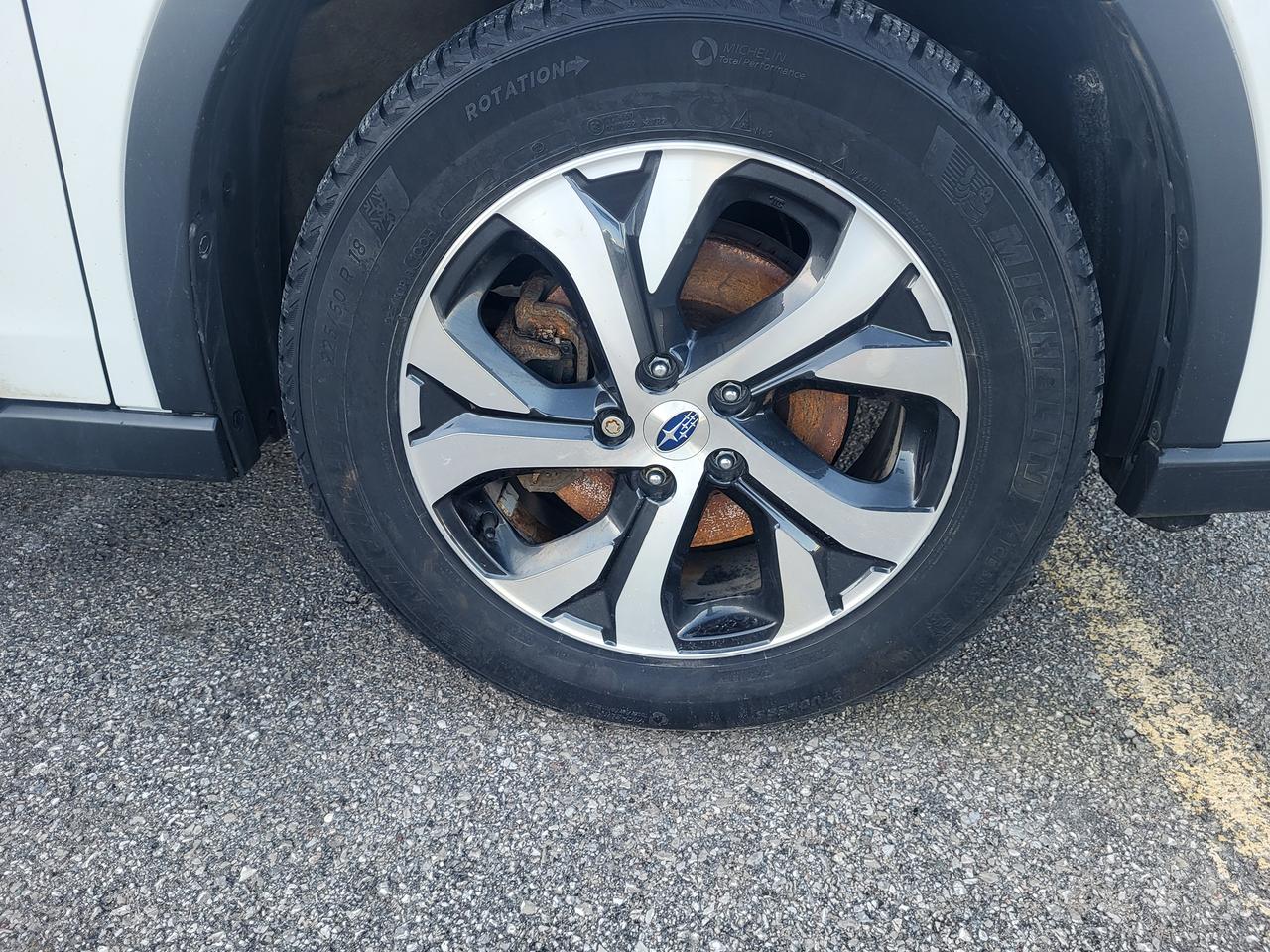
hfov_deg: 67.3
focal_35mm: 26
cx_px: 635
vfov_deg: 53.1
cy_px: 476
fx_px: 954
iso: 50
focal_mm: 5.4
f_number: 1.8
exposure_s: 1/120
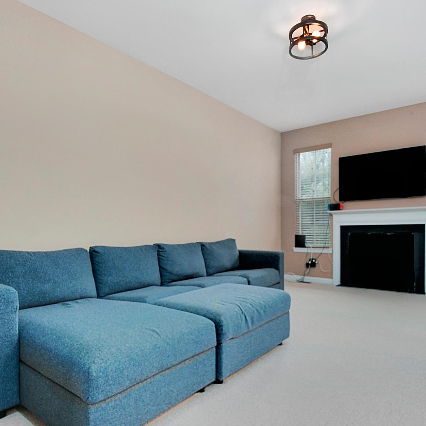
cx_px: 213
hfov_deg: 74.8
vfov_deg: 74.8
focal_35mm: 20
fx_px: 278
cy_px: 204
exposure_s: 1/20
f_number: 14
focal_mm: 10
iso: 400
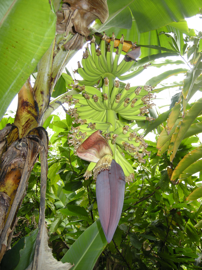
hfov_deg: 40.7
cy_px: 135
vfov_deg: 52.6
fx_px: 272
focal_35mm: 35
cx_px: 101
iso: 64
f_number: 2.7
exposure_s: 1/56.7
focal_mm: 7.5
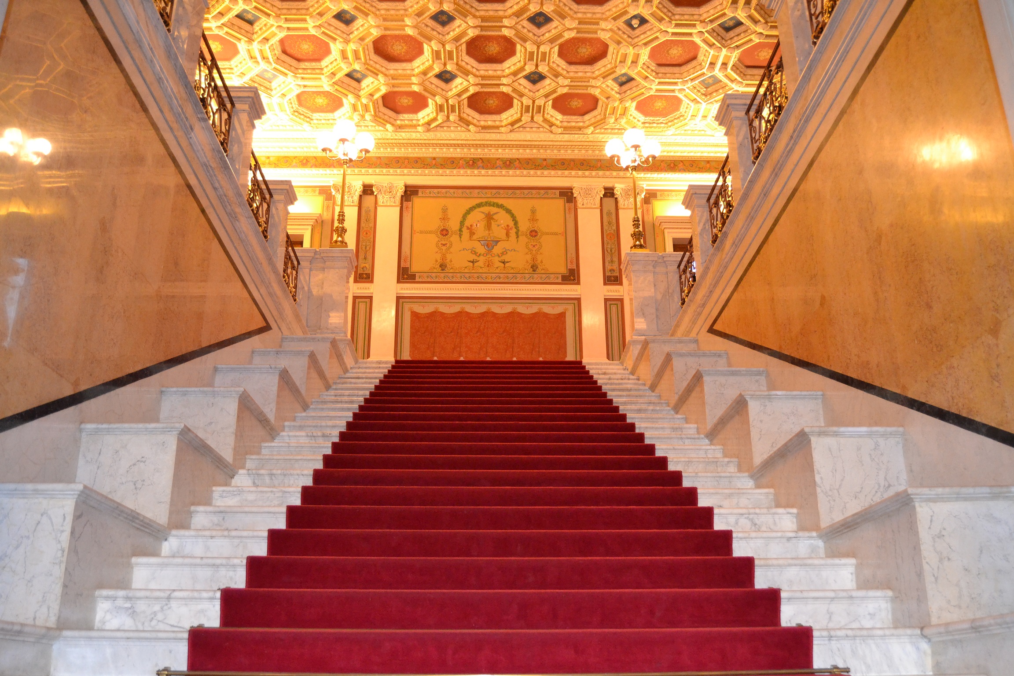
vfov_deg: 40.0
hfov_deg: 57.2
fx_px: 929
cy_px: 338
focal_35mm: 33
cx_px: 507
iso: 2200
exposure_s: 1/60
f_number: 3.5
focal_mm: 22
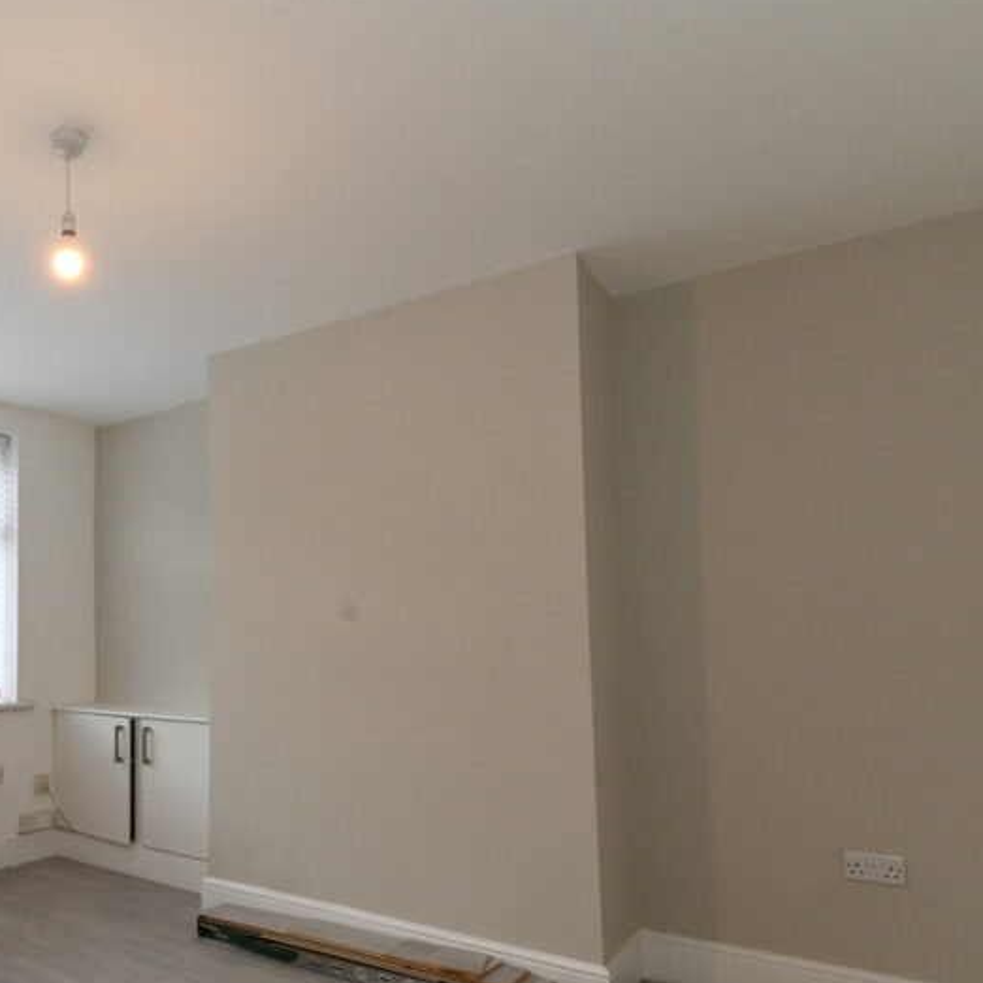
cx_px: 169
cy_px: 600
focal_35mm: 25
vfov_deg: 62.3
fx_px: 803
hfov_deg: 57.3
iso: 5000
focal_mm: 15
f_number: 10
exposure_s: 1/200
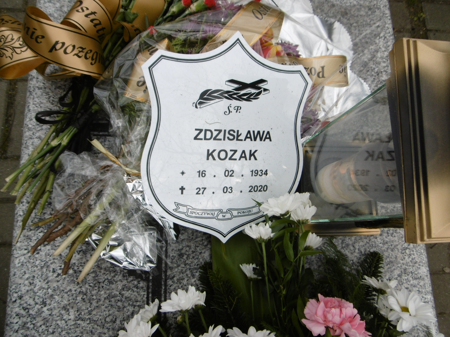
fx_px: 312
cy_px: 168
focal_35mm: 24
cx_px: 225
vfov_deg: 56.8
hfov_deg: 71.6
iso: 100
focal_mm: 4.3
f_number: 3.1
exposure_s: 1/500
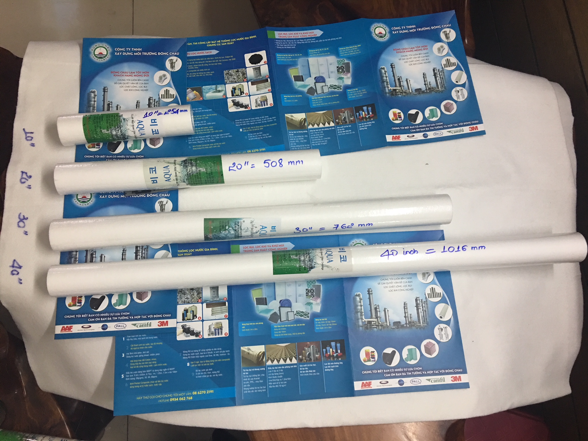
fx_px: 493
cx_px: 294
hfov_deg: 61.7
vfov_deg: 48.2
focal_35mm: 29
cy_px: 220
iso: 80
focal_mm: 4.15
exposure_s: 1/17
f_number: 2.2
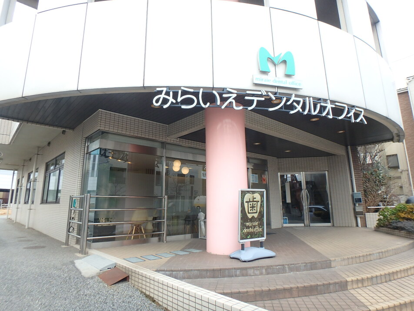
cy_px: 156
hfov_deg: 79.0
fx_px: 251
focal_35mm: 21
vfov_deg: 63.4
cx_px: 207
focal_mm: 3.7
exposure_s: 1/200
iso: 125
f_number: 3.5
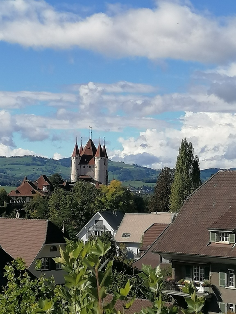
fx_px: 909
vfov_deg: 19.6
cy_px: 157
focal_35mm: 100
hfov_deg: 14.8
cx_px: 118
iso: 50
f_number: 1.8
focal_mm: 4.75
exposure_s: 1/1984
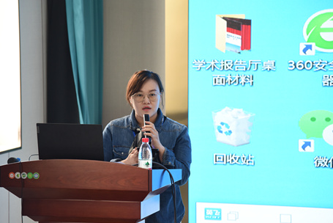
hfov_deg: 14.1
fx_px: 1342
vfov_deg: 9.5
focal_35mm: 145
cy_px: 118
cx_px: 149
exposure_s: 1/160
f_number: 4
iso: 1600
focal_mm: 120
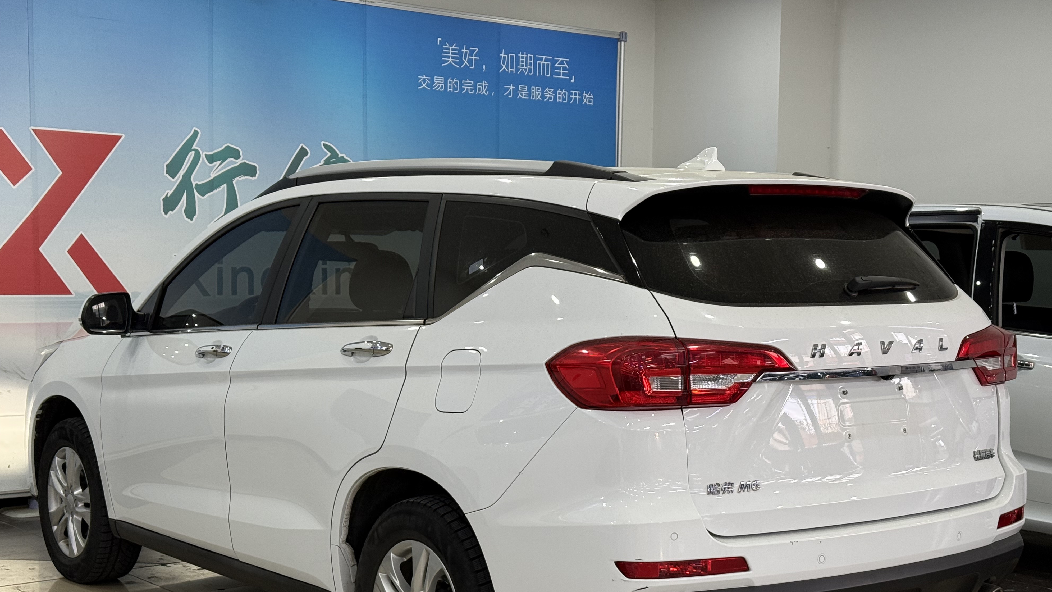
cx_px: 525
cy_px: 369
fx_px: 1478
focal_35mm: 53
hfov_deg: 39.2
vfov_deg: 22.6
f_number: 1.78
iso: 80
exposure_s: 1/50
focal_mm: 6.76
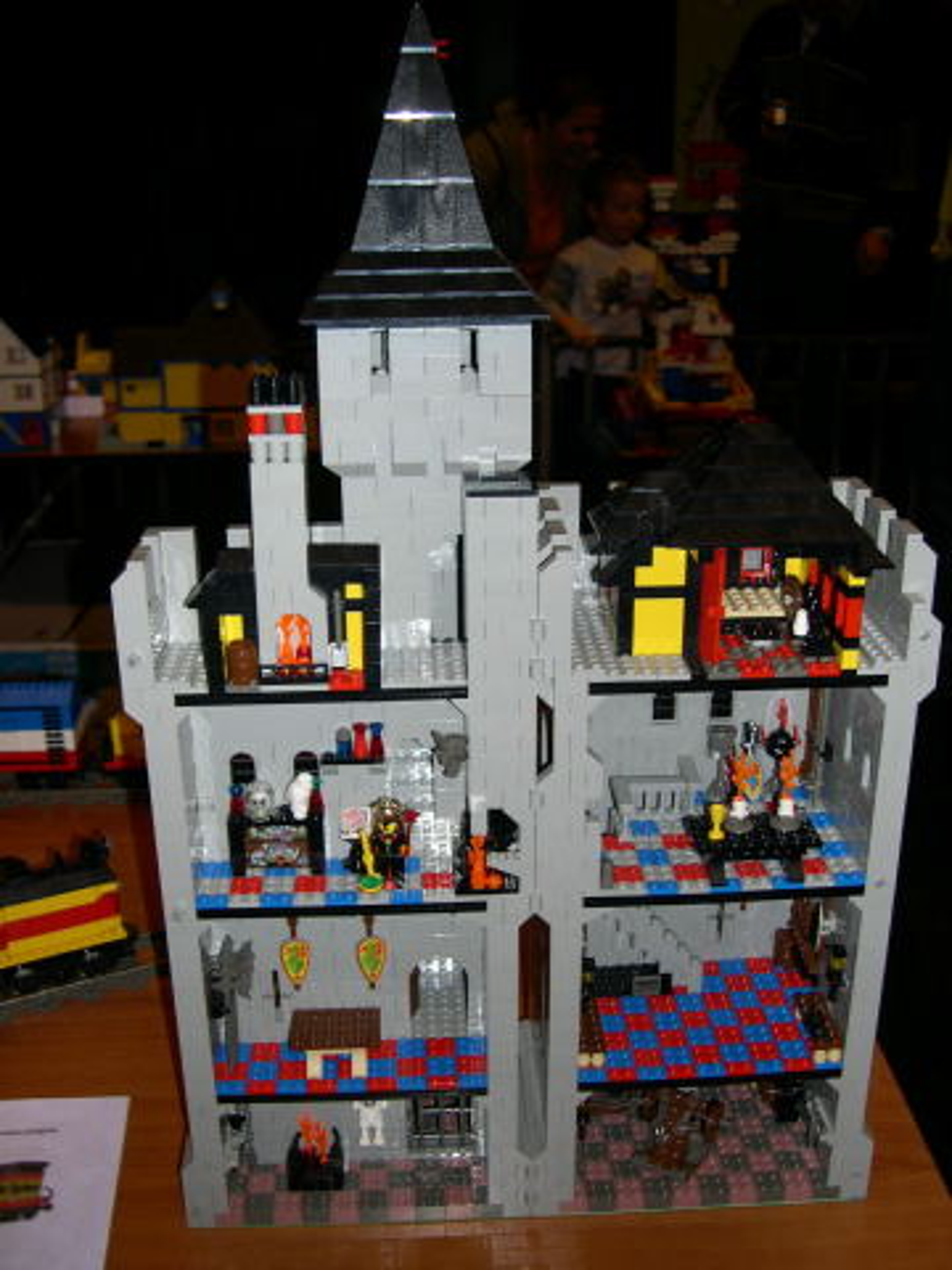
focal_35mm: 38
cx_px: 476
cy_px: 635
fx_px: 1393
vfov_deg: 49.0
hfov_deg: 37.7
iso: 100
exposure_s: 1/60
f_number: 2.8
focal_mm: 8
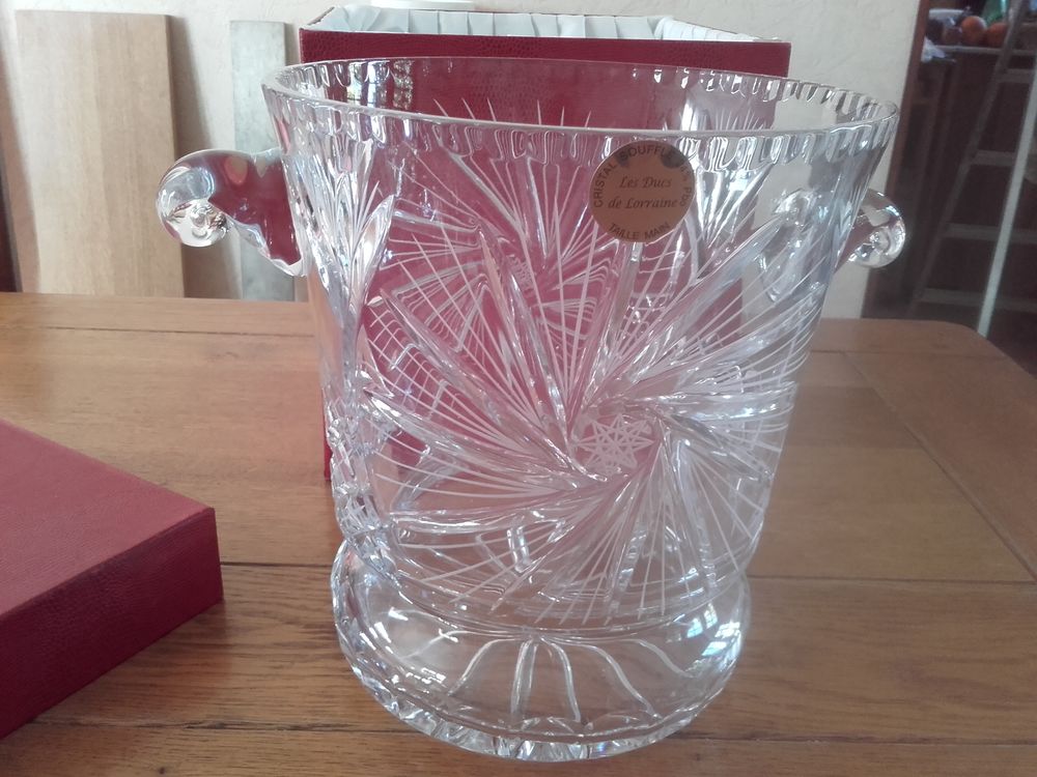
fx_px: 929
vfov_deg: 45.4
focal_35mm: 31
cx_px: 518
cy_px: 388
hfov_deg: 58.4
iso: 100
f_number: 2.2
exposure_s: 1/17
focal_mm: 3.31
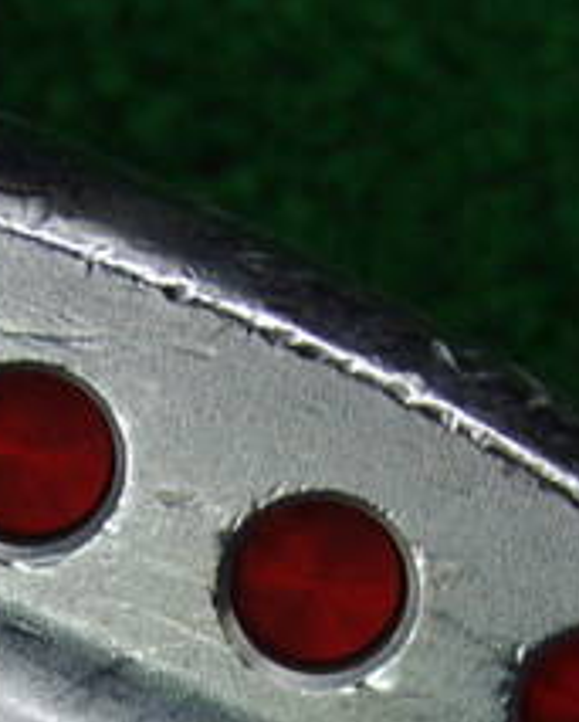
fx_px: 2693
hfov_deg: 12.1
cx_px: 3
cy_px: 753
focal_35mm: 126
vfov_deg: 14.9
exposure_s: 1/80
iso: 160
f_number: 3.7
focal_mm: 7.54
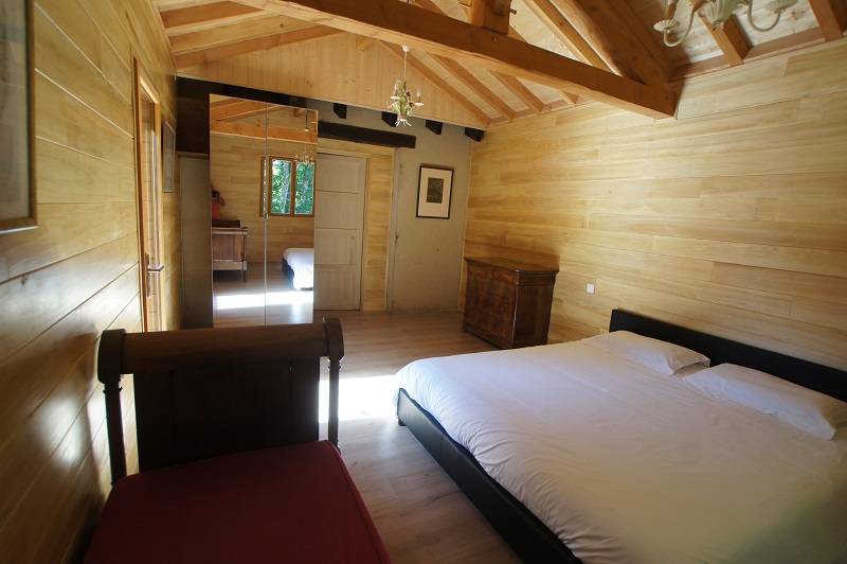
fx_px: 388
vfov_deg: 72.0
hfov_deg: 95.0
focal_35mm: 16
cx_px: 424
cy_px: 282
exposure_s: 1/50
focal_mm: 11
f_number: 5
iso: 400
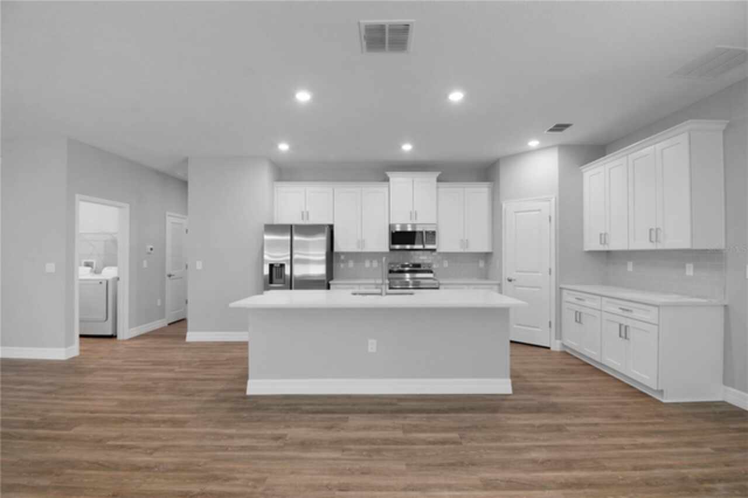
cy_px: 249
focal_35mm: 15
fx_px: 311
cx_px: 374
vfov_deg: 77.3
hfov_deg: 100.4
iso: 250
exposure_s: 1/15
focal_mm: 10
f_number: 9
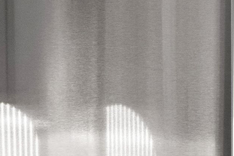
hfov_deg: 10.2
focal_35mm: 186
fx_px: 1208
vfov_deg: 7.3
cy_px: 202
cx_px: 468
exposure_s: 1/60
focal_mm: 38
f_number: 11
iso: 640
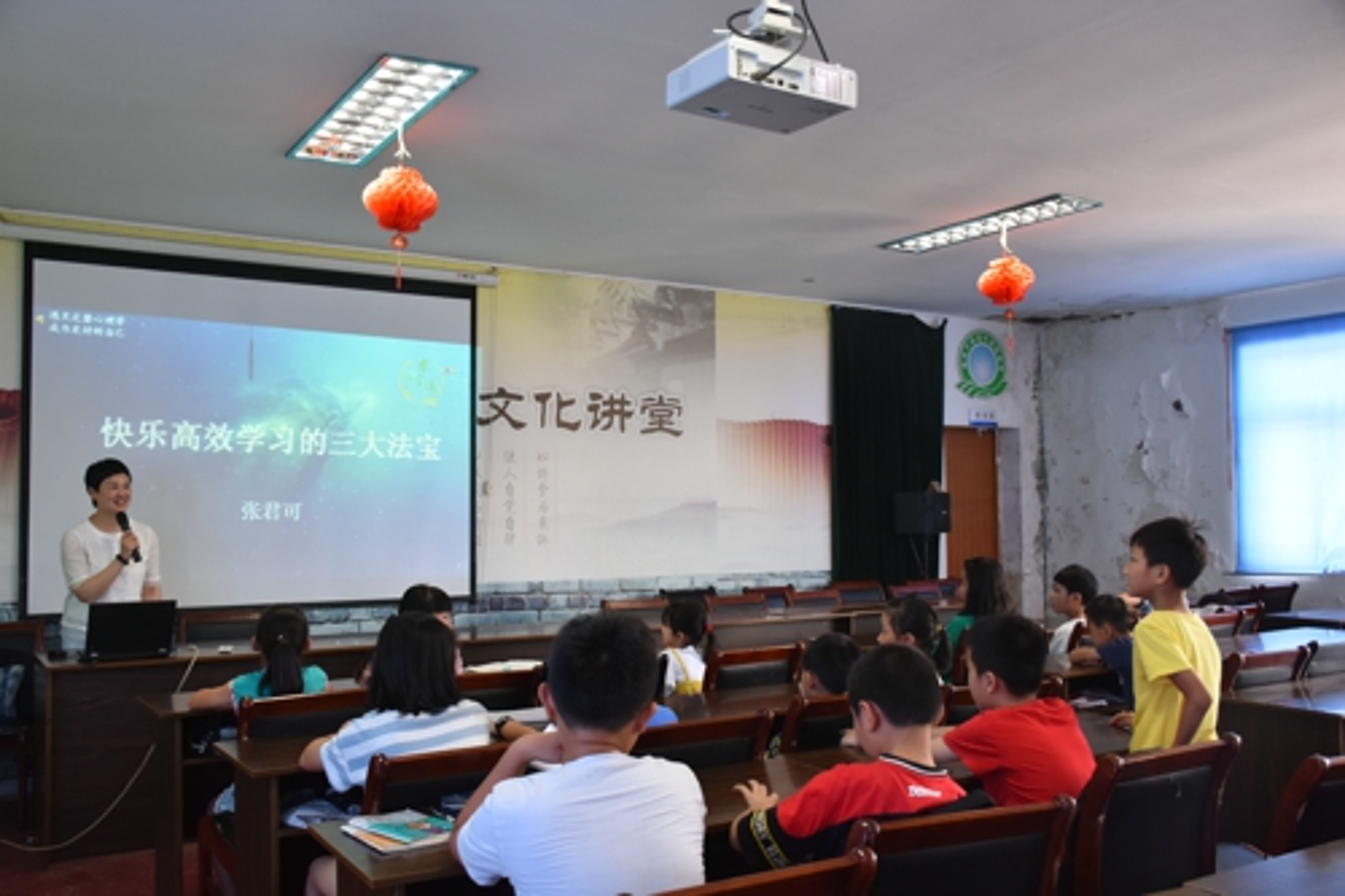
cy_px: 448
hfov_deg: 57.2
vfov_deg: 39.9
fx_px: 1232
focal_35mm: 33
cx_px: 672
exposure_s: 1/80
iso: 800
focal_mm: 22
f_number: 4.5
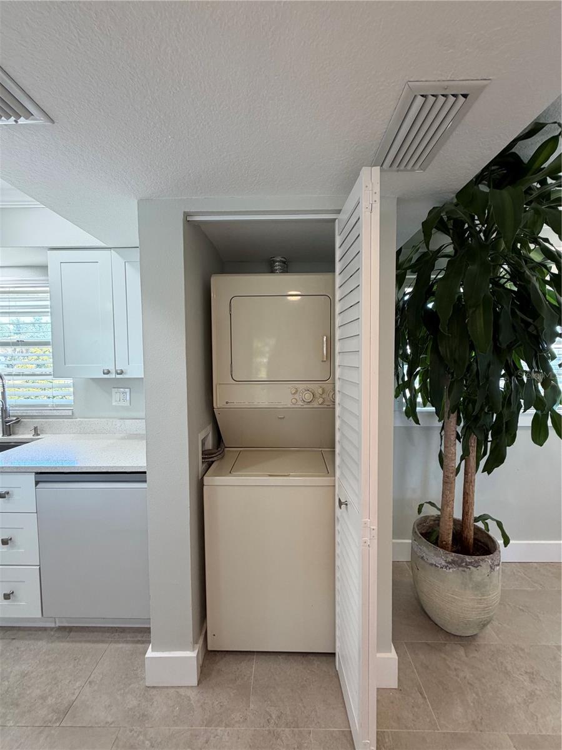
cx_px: 281
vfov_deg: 102.1
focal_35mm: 14
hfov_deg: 85.7
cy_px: 375
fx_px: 303
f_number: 2.2
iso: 200
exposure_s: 1/120
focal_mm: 2.22
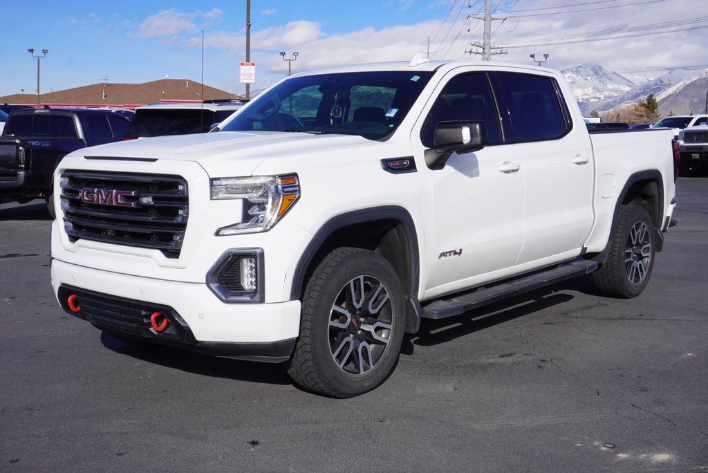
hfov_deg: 46.4
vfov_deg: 31.9
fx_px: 826
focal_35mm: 42
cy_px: 236
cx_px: 354
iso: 100
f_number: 11
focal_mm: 28
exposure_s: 1/250
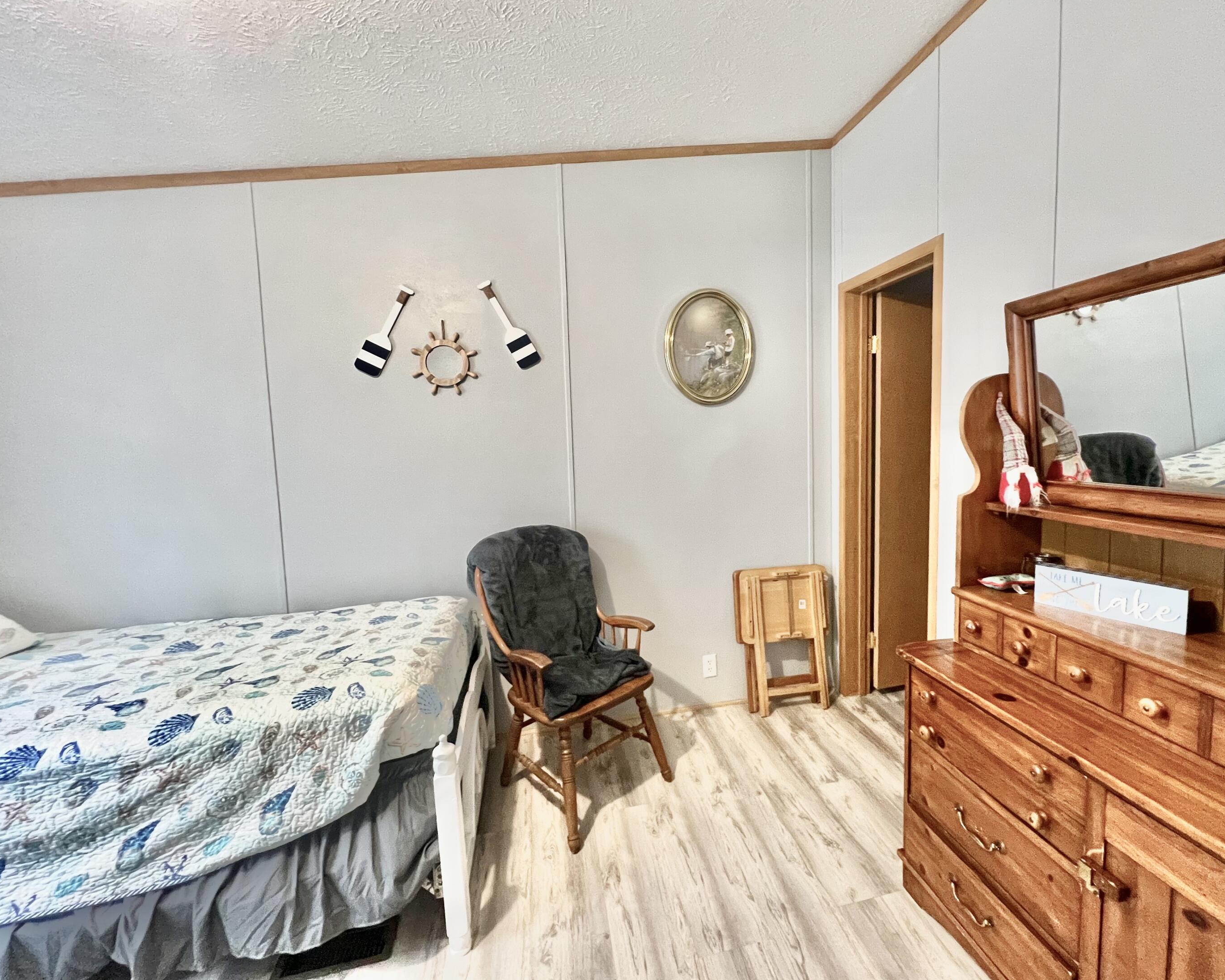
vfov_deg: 88.0
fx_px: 508
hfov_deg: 100.4
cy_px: 482
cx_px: 674
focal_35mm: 14
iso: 400
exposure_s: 1/60
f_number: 1.8
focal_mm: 1.57
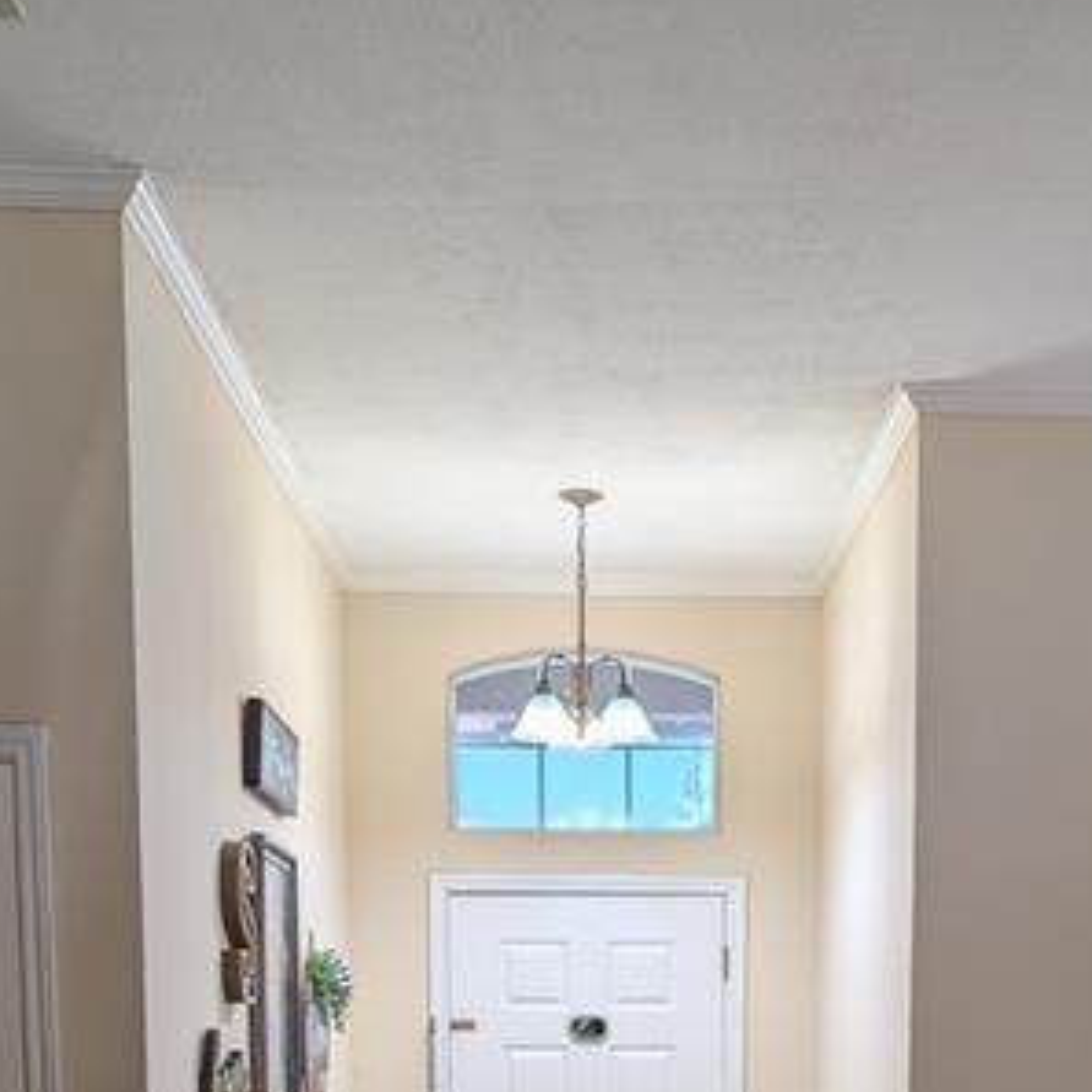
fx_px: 1963
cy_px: 1235
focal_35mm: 55
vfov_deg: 28.0
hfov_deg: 31.0
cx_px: 680
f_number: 1.68
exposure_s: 1/120
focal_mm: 6.9
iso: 25
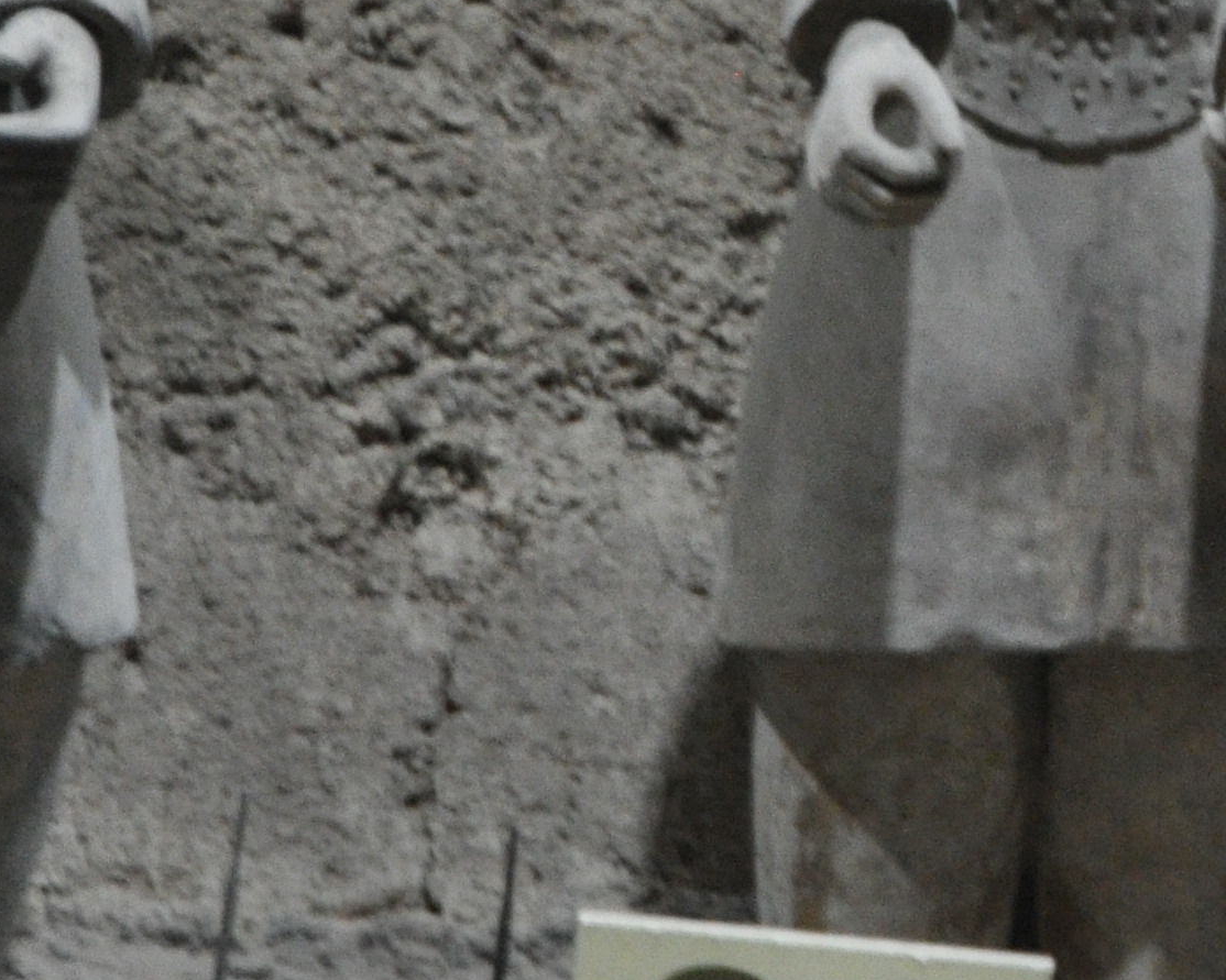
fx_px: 24556
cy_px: -187
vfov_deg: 2.3
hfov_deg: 2.9
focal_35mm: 677
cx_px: 1314
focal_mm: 125
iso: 1600
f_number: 5.6
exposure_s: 1/6
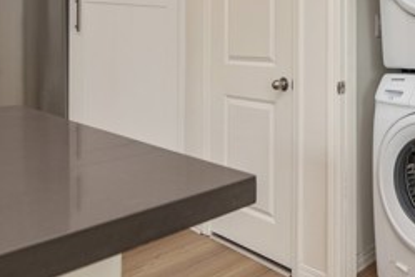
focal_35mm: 36
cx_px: 400
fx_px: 415
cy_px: 47
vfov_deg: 35.4
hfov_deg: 46.0
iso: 280
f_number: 4
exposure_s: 1/60
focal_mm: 14
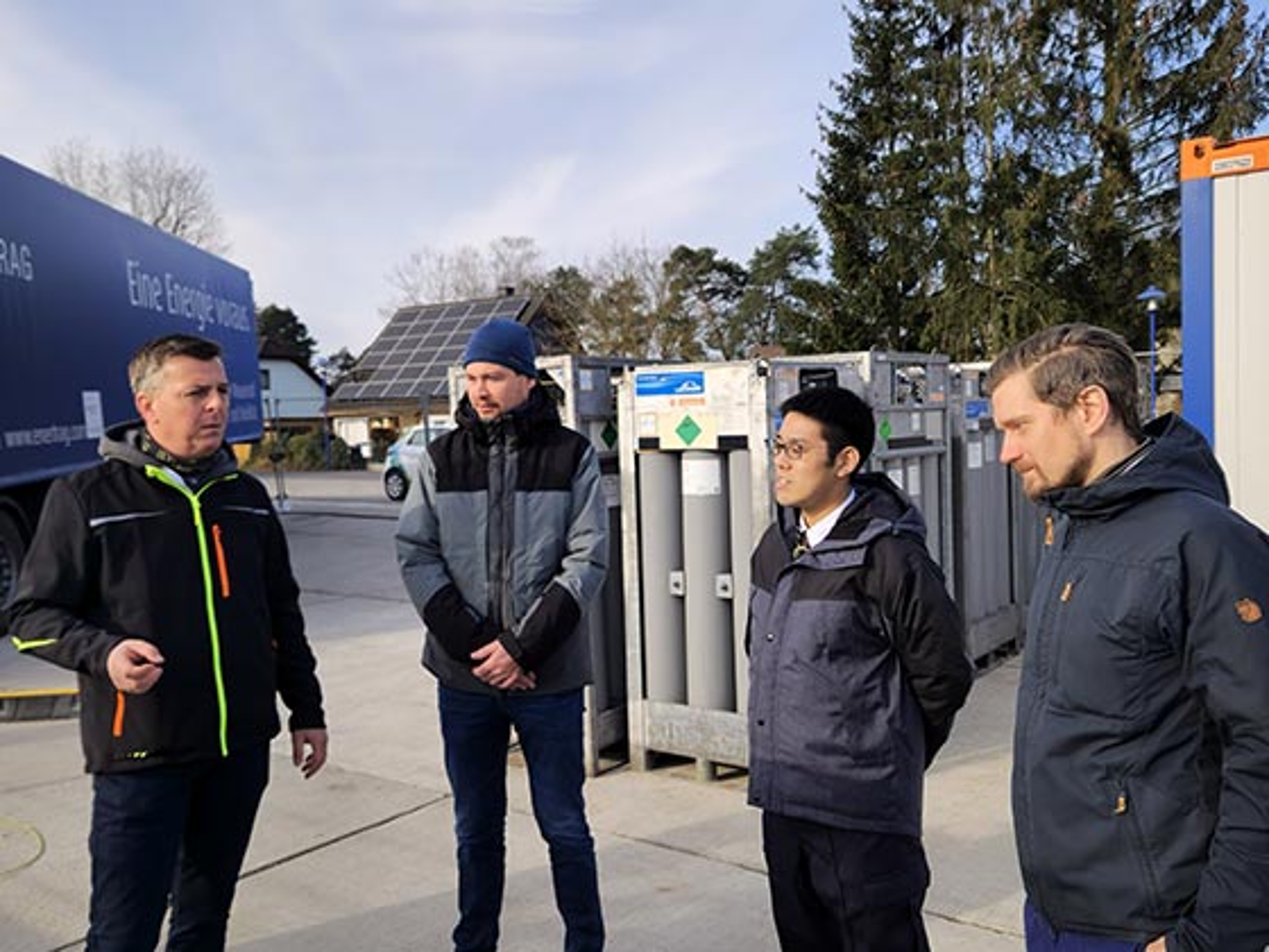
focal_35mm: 23
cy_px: 476
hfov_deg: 73.9
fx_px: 843
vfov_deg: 58.9
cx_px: 634
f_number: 1.8
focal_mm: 5.4
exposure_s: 1/1116
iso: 50
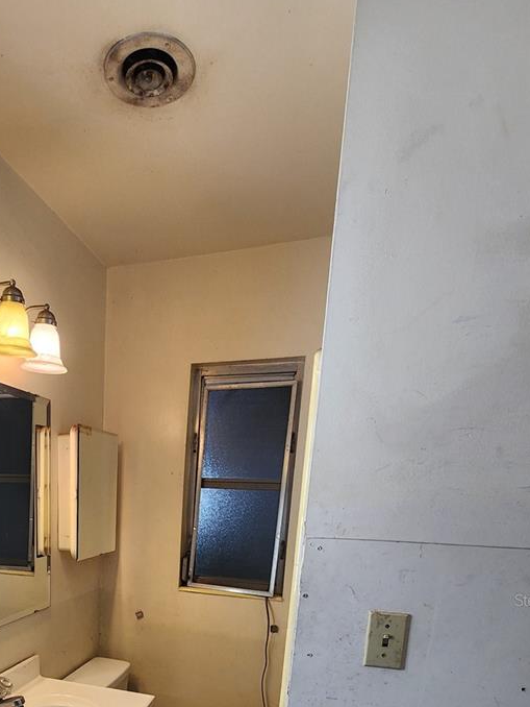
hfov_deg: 55.5
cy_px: 600
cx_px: 120
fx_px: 469
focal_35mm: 23
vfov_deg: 64.8
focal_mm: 2.2
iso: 200
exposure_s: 1/60
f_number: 2.2
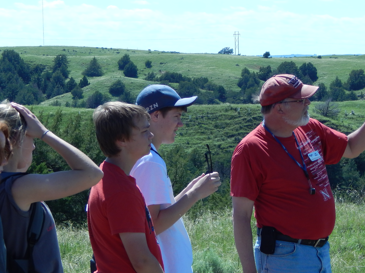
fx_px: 1793
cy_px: 183
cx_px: 221
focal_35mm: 170
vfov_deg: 8.7
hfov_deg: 11.6
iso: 125
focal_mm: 20.5
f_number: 4.6
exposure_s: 1/640
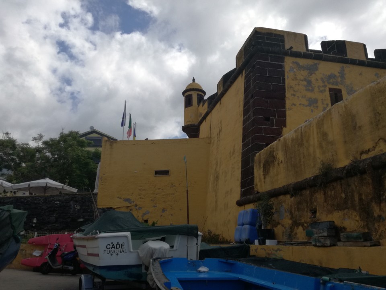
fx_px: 301
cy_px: 145
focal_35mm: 27
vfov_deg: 51.4
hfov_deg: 65.3
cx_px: 193
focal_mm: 3.79
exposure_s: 1/1905
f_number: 2
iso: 50
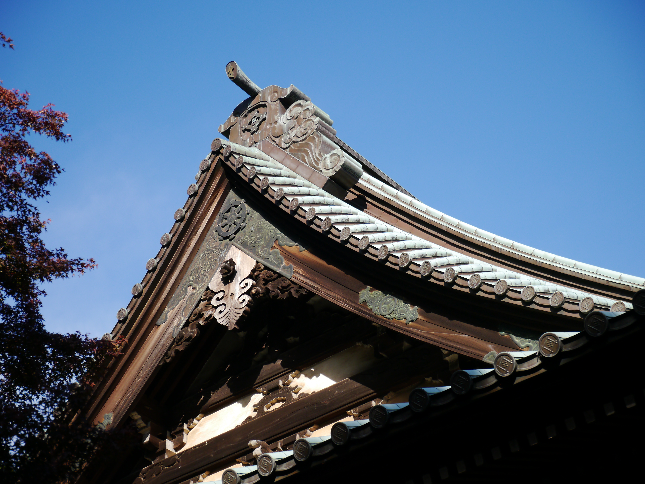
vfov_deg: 17.6
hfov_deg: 23.3
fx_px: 1566
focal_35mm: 84
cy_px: 242
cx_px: 322
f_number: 5.6
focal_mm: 42
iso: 160
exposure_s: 1/400
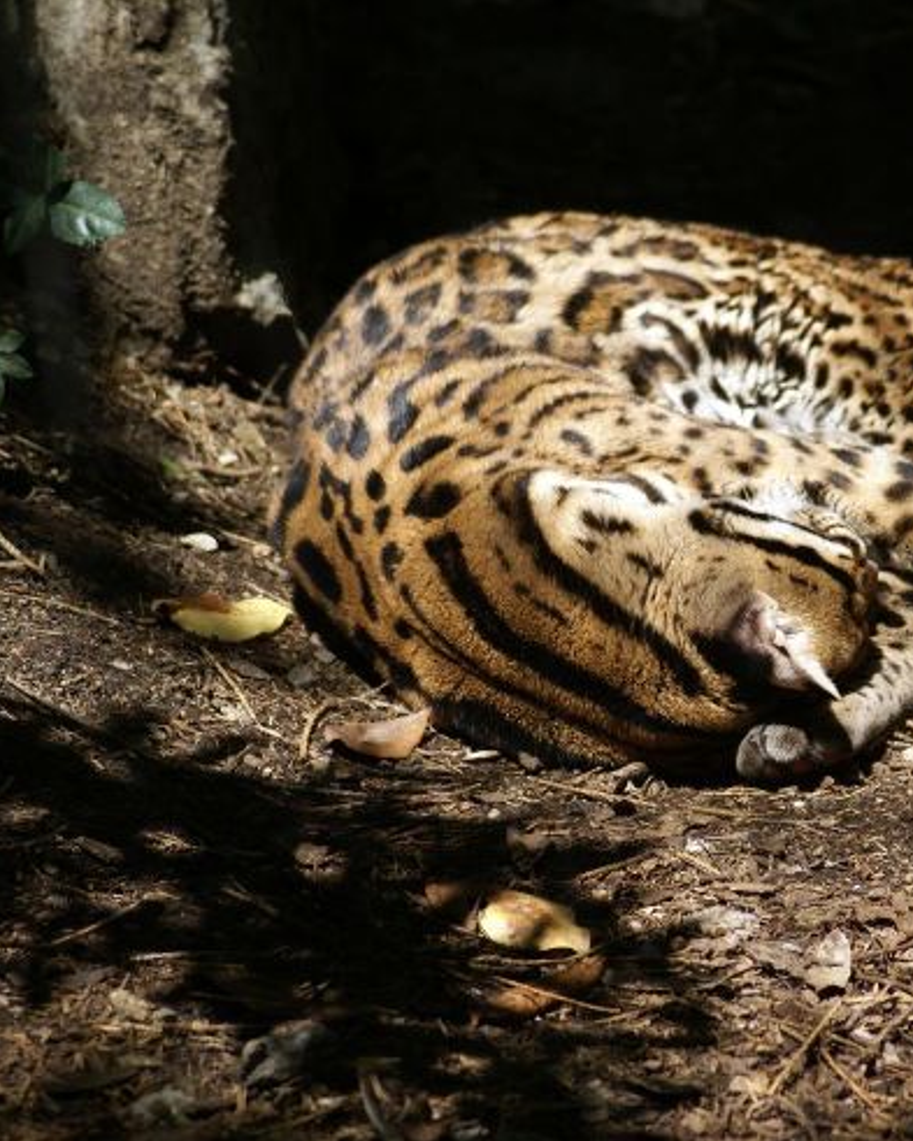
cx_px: 834
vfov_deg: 7.6
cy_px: 572
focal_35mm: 254
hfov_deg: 6.1
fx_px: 8577
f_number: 5.6
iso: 100
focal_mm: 120
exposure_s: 1/250
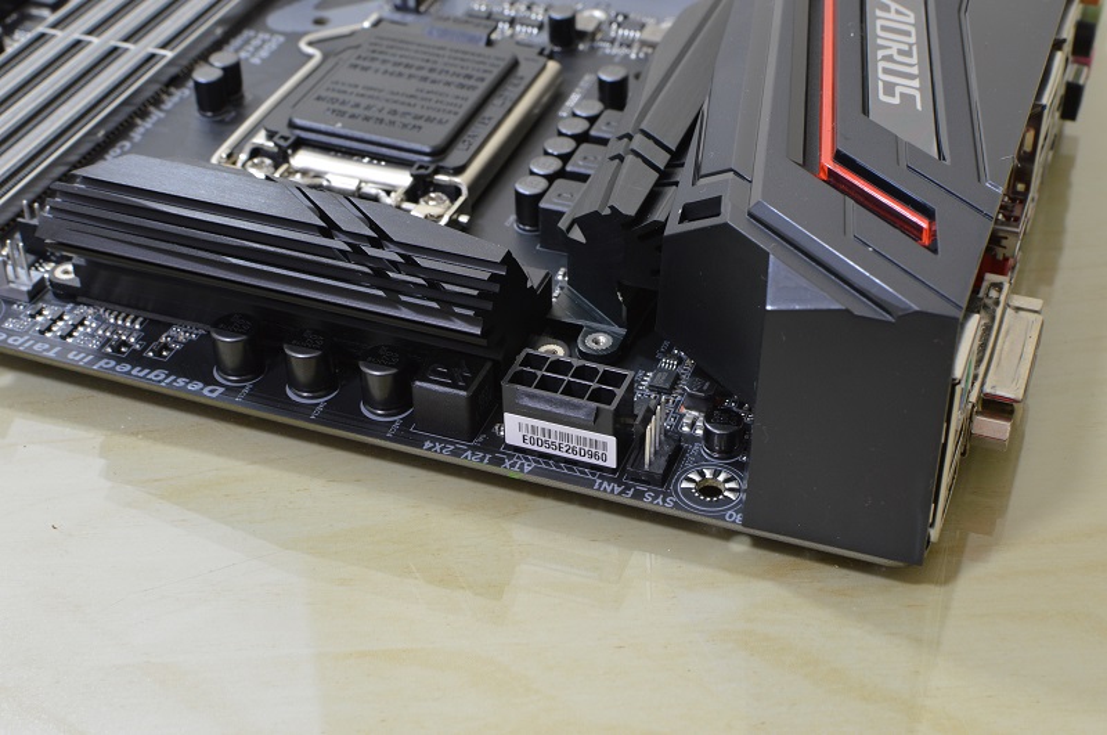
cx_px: 554
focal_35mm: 52
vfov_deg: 25.7
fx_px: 1612
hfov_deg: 37.9
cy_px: 368
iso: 400
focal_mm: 35
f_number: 13
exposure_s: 1/8
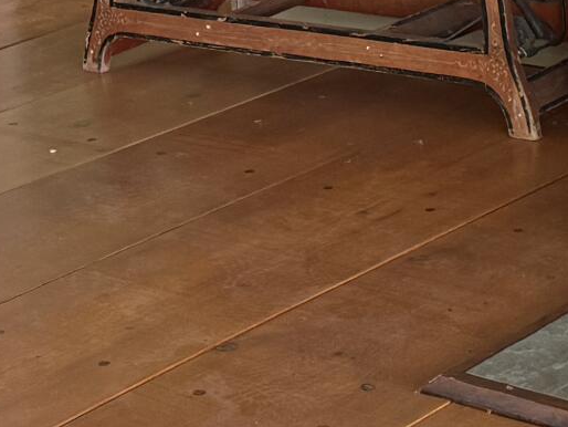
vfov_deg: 10.2
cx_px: 159
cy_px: -239
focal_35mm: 140
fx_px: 2298
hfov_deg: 14.0
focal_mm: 6.76
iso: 200
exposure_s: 1/104
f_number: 1.78
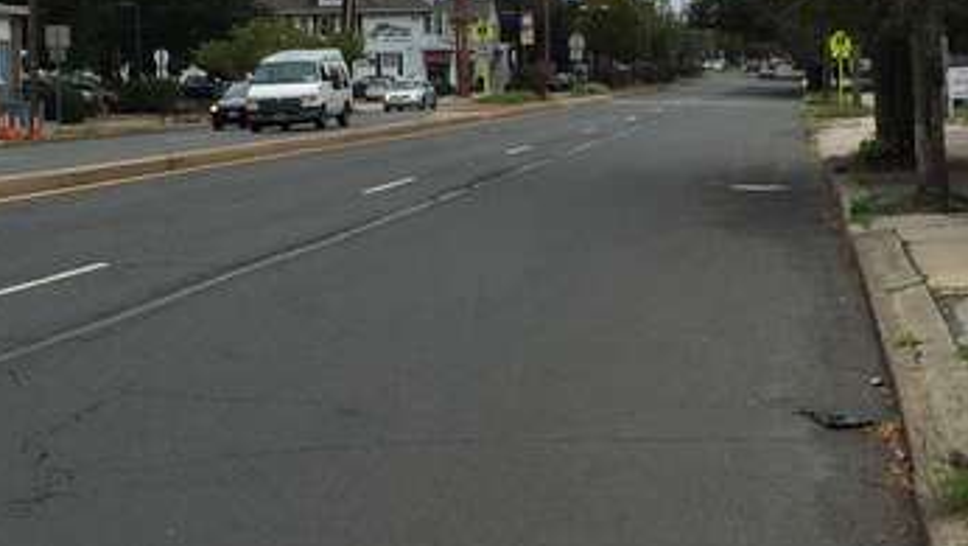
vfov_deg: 16.5
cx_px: 523
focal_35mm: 73
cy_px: 174
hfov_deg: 28.9
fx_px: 1875
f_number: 2.2
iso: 32
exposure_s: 1/1130
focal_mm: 4.15
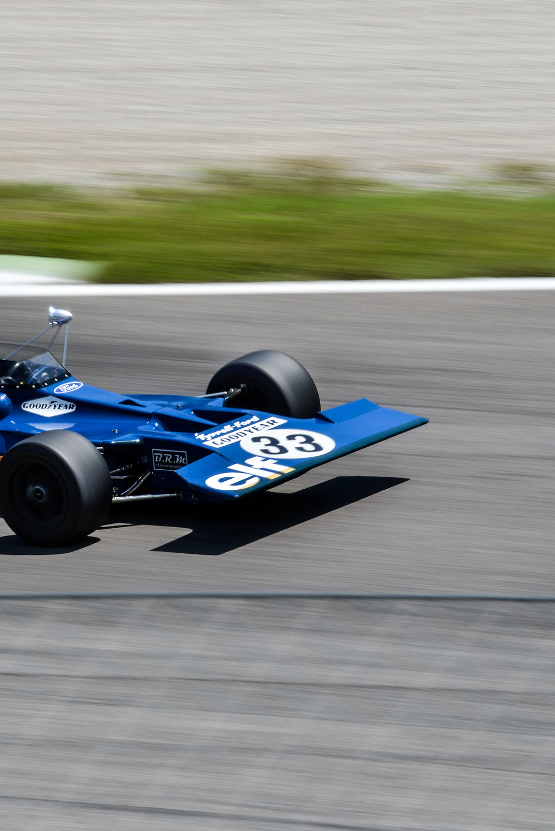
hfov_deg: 3.8
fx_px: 8390
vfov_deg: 5.7
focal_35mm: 363
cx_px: 82
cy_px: 417
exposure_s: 1/80
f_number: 22
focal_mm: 160
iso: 100
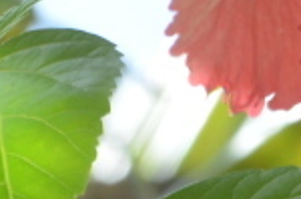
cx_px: 245
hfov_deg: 1.9
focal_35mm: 1075
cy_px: -388
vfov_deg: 1.3
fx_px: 8963
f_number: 10
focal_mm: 105
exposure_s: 1/400
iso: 800
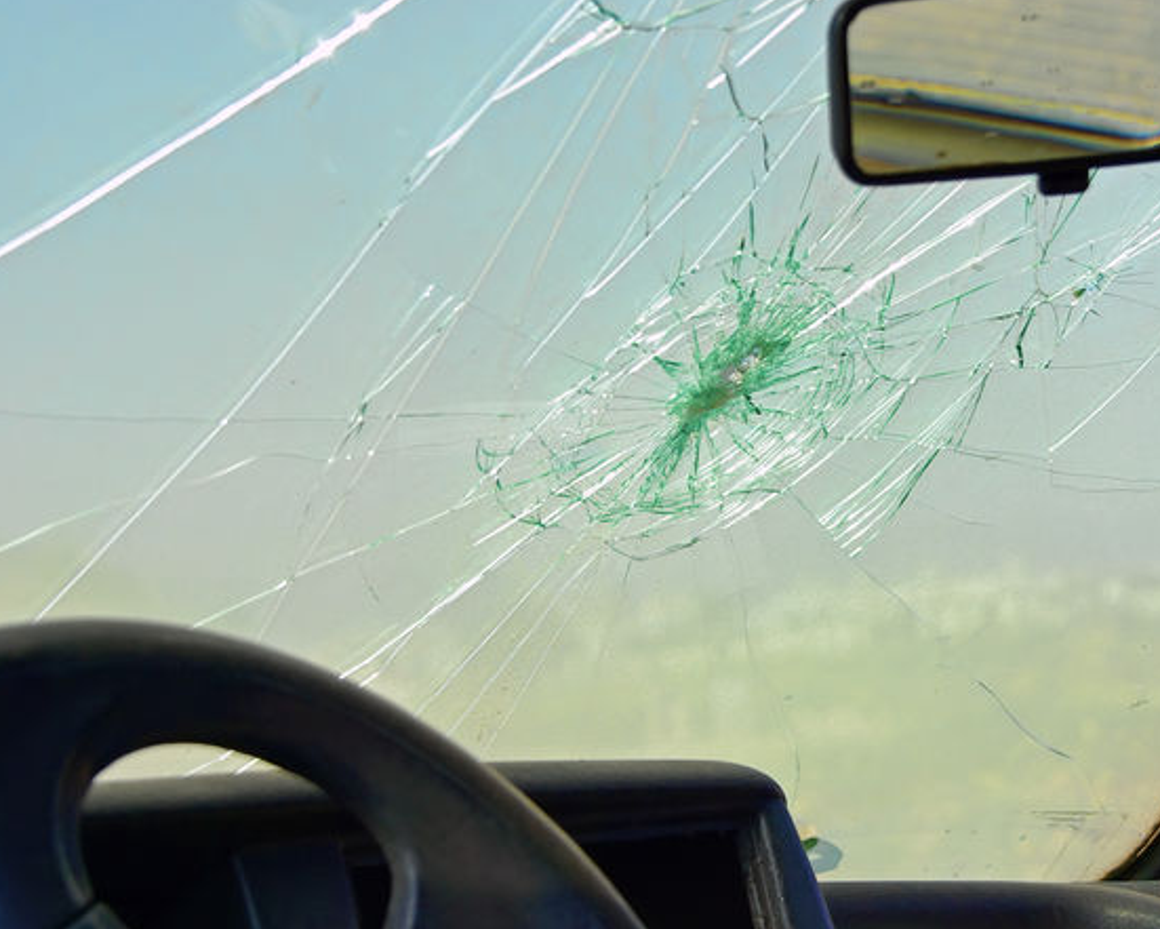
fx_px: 3939
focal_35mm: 115
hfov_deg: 16.7
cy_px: 550
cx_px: 815
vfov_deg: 13.4
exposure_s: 1/180
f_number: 8
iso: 100
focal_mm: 53
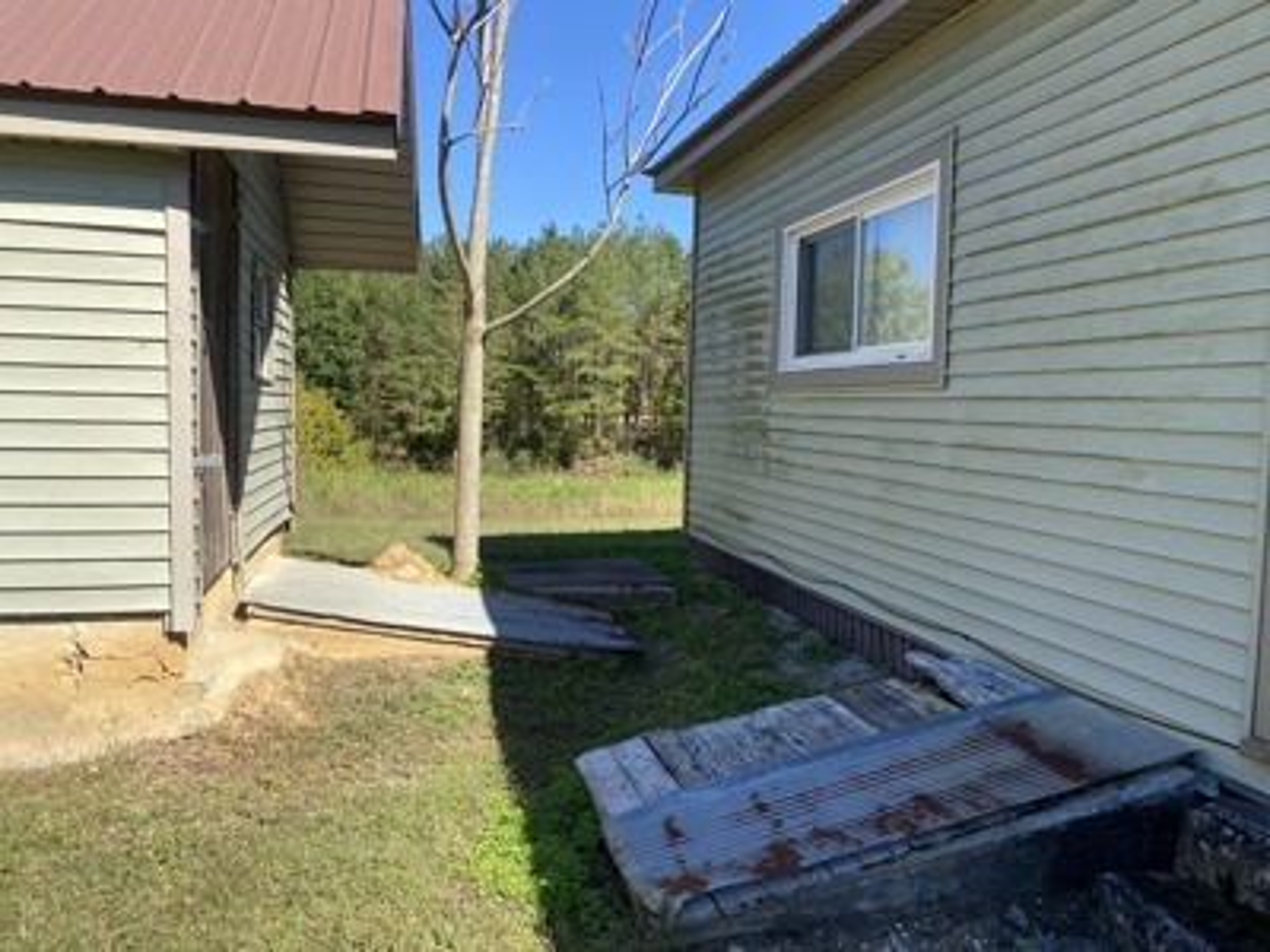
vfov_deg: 53.1
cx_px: 635
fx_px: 954
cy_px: 476
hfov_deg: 67.3
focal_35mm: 26
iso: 32
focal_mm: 4.25
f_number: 1.8
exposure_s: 1/1565
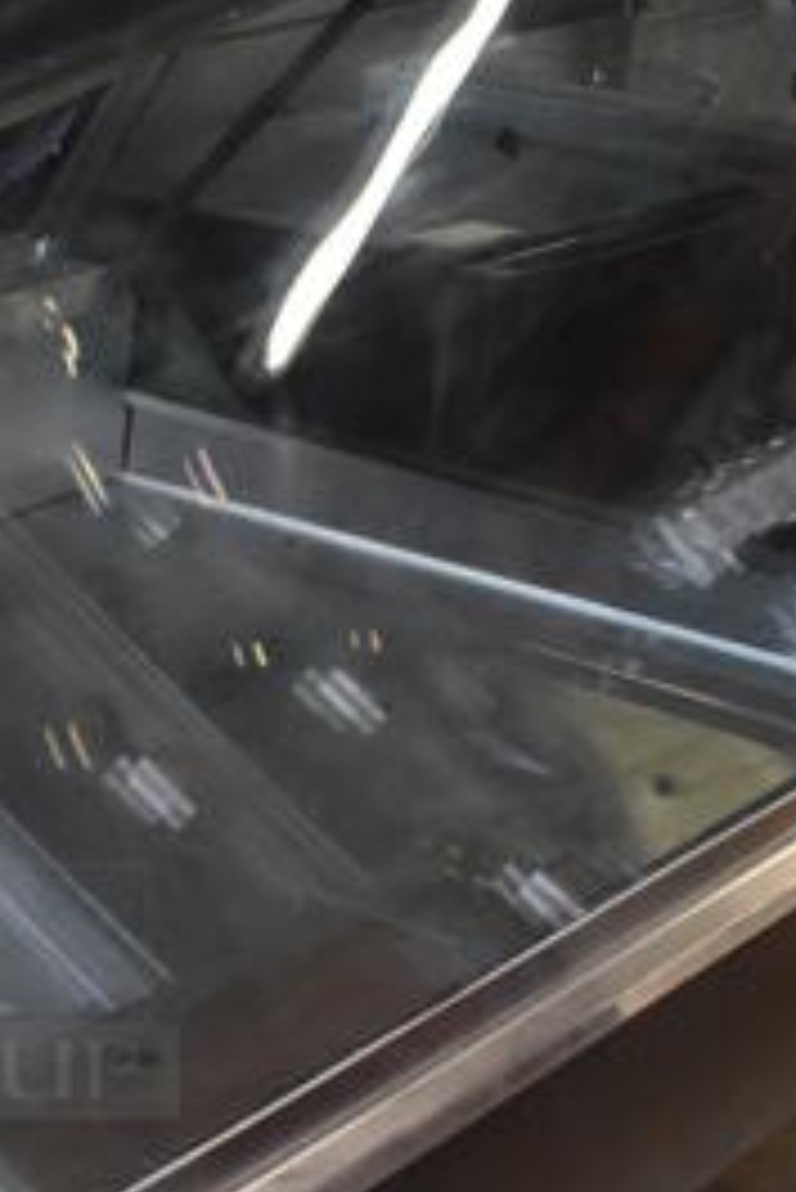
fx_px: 3080
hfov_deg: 14.0
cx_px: -319
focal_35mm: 93
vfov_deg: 21.7
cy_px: 884
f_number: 3.5
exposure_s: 1/200
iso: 800
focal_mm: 18
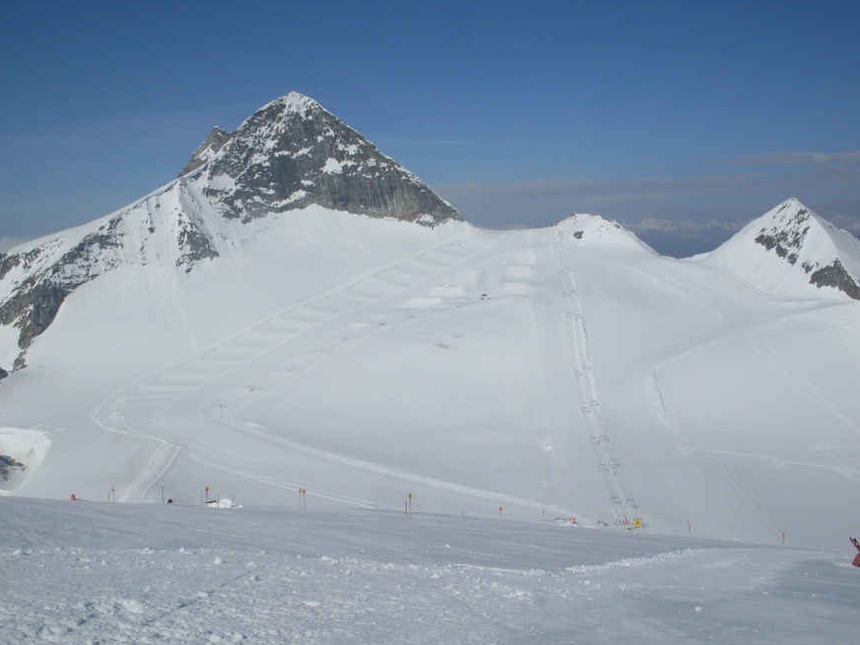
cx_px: 403
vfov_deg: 32.2
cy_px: 346
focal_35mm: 45
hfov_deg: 42.1
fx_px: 1118
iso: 80
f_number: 8.4
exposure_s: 1/1000
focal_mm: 6.3
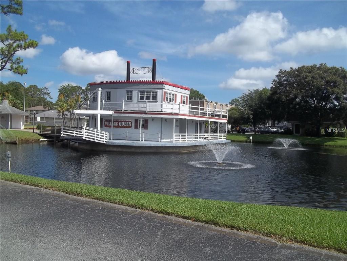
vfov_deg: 44.2
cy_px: 130
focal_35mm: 32
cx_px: 174
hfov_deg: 56.8
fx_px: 321
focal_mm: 5.7
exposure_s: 1/250
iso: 64
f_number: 8.8
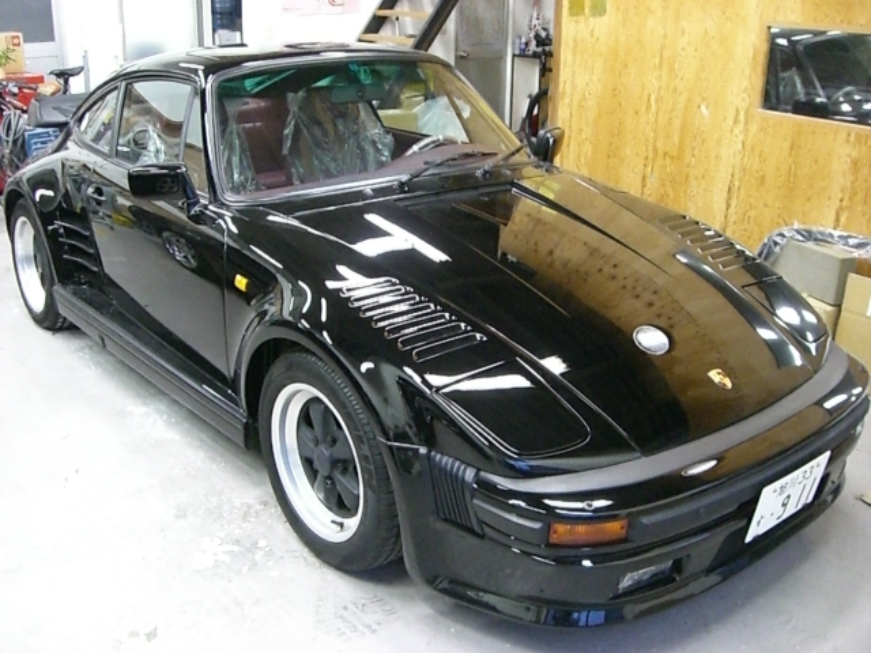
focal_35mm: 38
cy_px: 326
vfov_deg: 37.7
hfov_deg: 49.0
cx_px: 436
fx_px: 956
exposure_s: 1/60
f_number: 2.7
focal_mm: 6.2
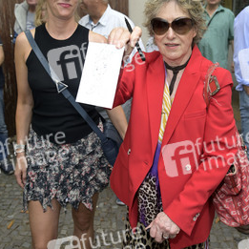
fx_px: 317
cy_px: 107
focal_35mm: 39
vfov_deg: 42.7
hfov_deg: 42.8
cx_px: 124
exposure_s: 1/200
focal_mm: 30
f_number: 4.5
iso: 500
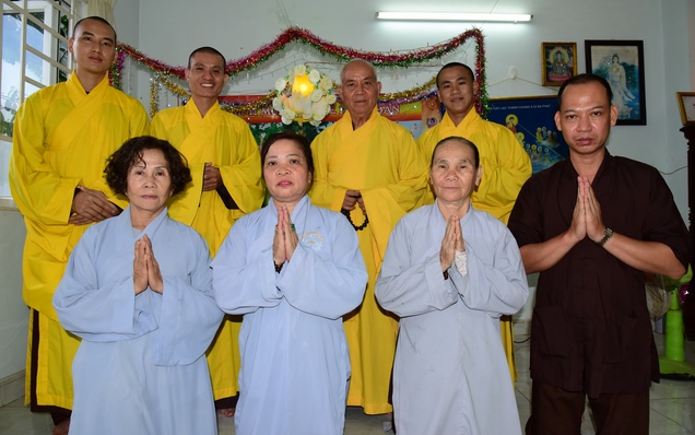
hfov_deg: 72.5
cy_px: 226
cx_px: 351
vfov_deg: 49.3
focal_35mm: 25
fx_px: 474
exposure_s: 1/60
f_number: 8
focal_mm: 24
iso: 1000
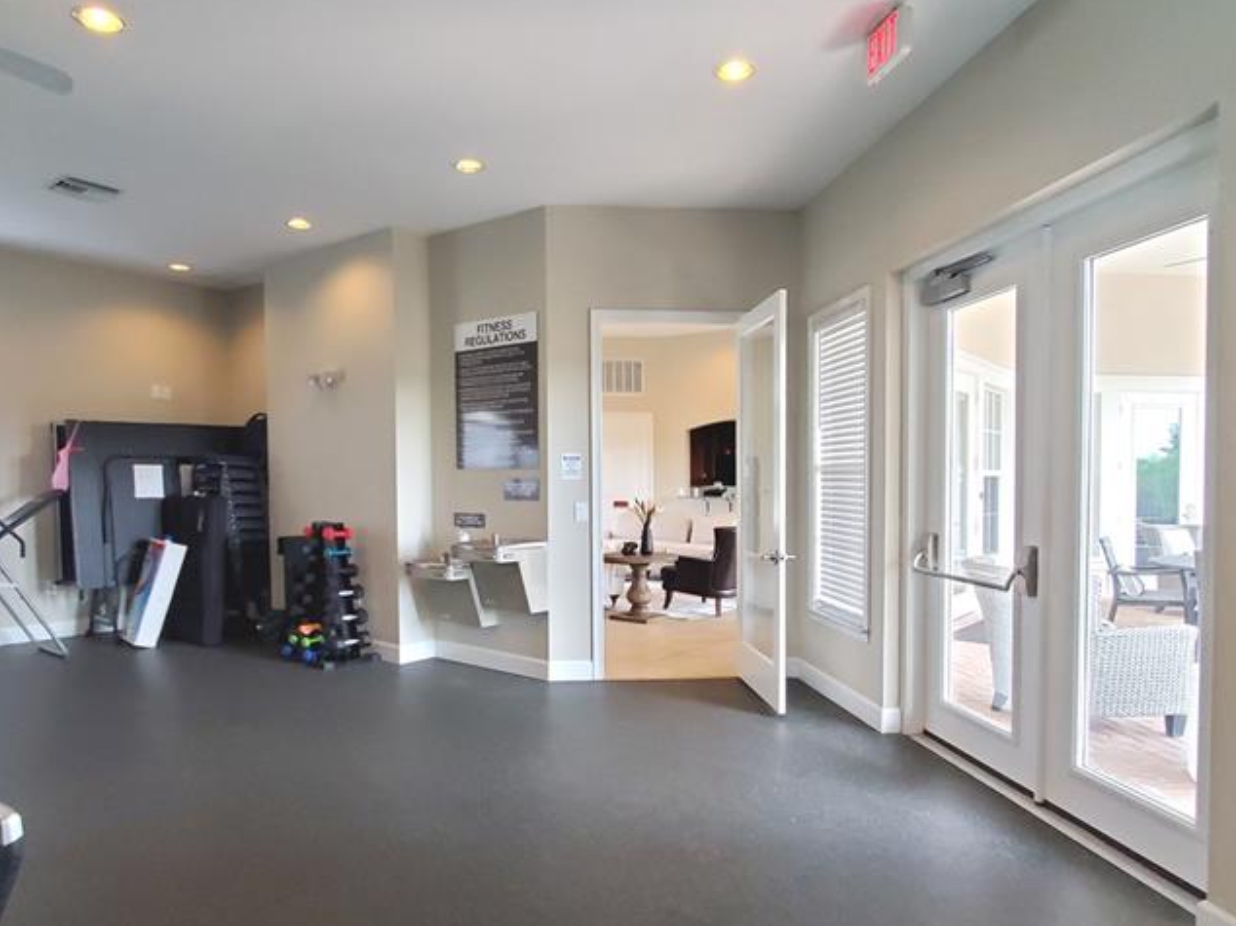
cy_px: 610
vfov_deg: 62.0
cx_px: 524
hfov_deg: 78.5
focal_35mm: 21
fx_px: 750
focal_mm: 1.8
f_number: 2.2
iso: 250
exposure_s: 1/59
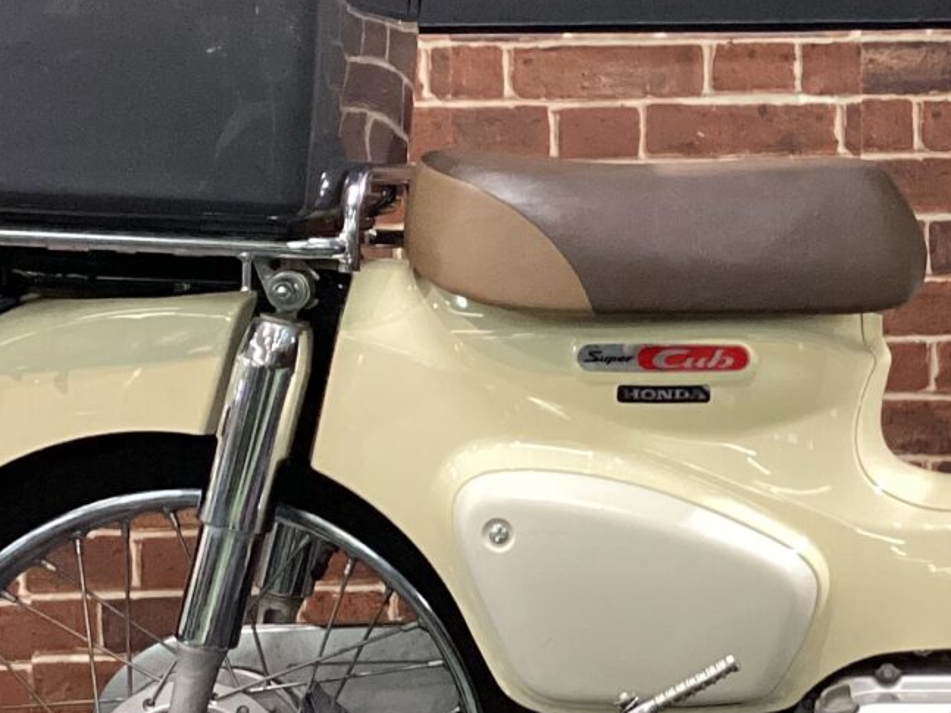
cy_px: 262
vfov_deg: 16.0
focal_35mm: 92
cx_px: 910
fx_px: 2527
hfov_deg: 20.7
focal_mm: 3.3
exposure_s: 1/60
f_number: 2.4
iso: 200
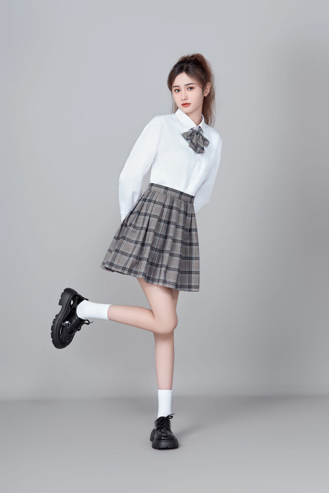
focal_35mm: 70
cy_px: 246
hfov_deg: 19.5
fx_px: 960
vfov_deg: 28.8
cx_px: 164
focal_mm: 70
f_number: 8
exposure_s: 1/125
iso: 160
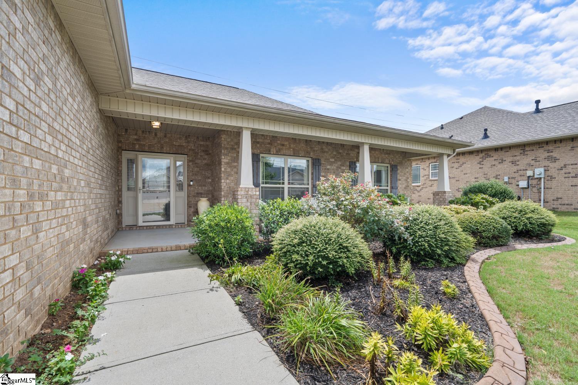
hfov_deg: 96.7
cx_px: 289
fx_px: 257
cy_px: 192
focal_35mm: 16
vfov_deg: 73.7
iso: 100
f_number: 8
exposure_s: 1/15
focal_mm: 16
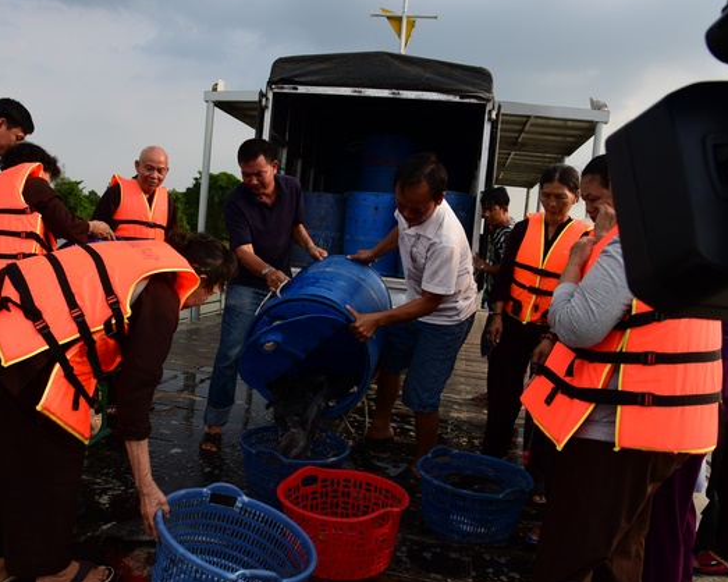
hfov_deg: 62.2
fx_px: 603
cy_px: 290
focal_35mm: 28
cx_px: 340
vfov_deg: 51.5
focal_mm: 24
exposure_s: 1/125
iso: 200
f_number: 11
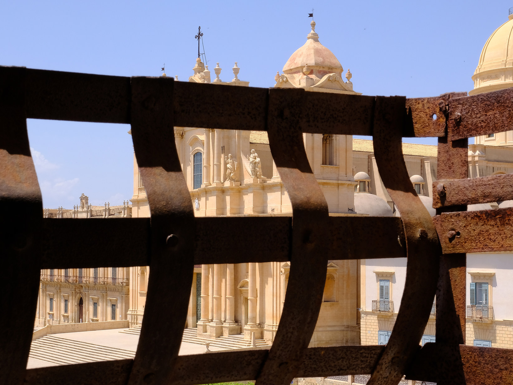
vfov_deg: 23.3
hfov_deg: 30.7
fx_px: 934
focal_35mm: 63
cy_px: 214
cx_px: 287
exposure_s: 1/90
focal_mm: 30.2
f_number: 22
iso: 400
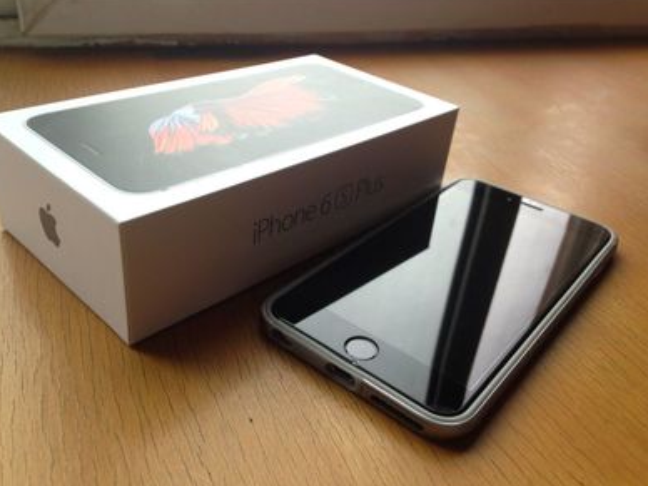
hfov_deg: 54.0
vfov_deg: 41.8
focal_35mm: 34
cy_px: 242
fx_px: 636
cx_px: 319
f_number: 2.4
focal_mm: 4.12
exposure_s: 1/20
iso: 64
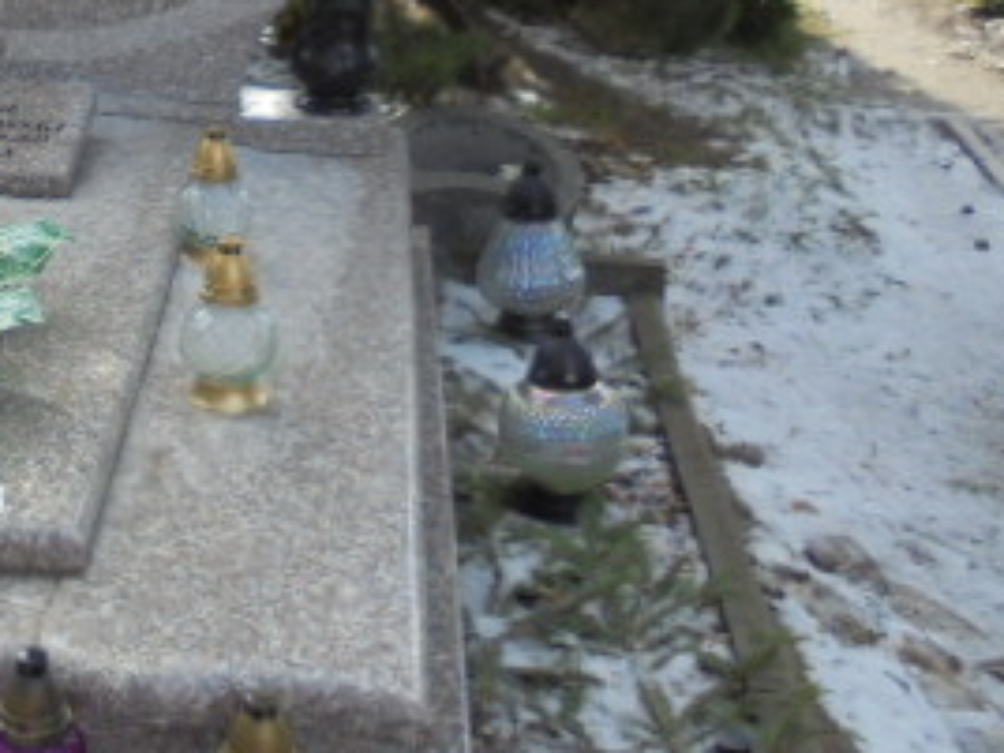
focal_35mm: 62
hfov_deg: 28.3
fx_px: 1798
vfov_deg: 23.3
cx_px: -109
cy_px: 165
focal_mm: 4.6
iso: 100
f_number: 3.5
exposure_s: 1/400
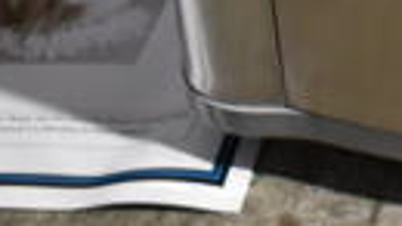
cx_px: 708
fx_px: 1417
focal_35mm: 133
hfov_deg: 14.4
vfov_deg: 8.3
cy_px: -344
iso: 1000
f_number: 3.5
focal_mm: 18
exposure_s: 1/30
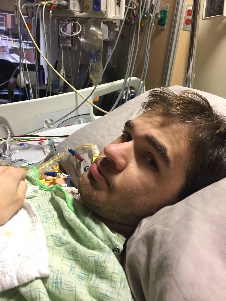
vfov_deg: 61.7
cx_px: 113
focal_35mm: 29
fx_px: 252
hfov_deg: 48.2
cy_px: 150
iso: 125
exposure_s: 1/30
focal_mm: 4.15
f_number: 2.2
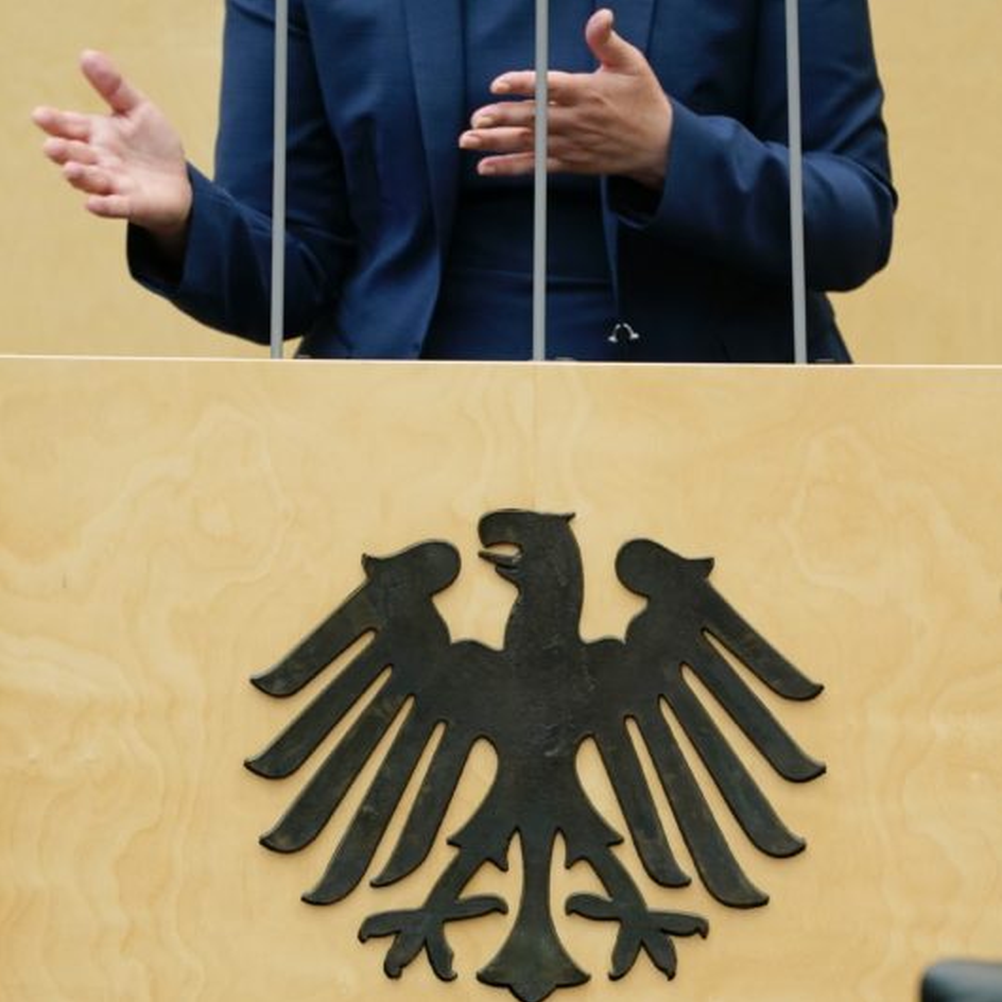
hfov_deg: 3.4
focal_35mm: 513
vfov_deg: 3.4
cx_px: 543
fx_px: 16800
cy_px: 502
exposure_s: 1/160
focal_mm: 400
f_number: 5.6
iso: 1600
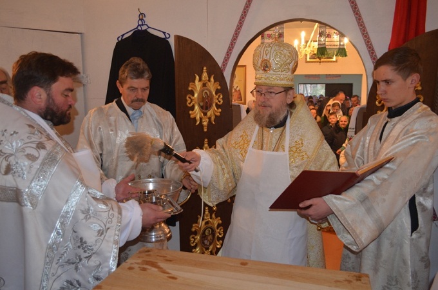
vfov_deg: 39.8
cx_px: 219
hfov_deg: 57.3
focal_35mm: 33
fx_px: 401
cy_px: 145
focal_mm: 22
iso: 800
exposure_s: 1/60
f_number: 3.8
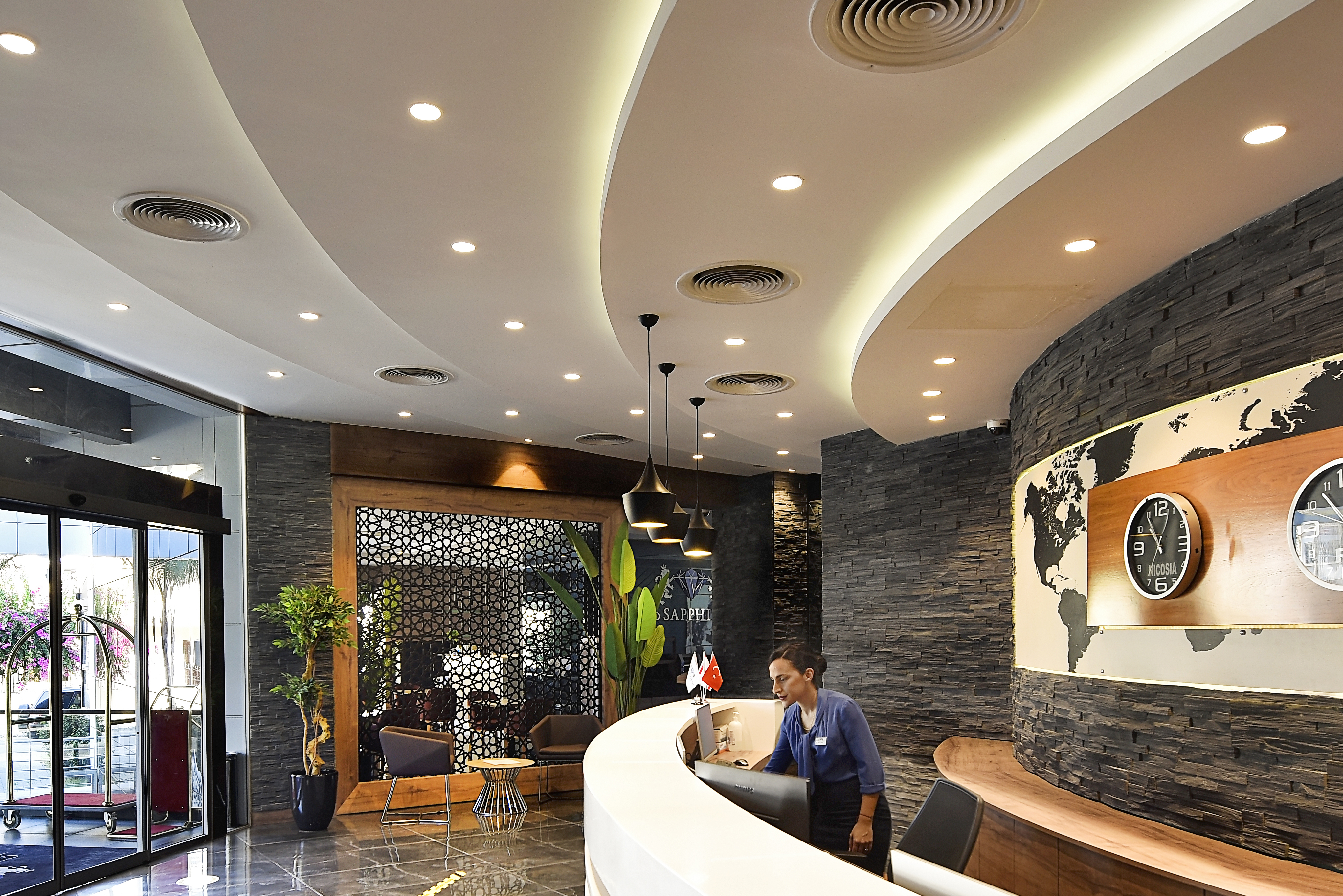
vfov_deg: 46.6
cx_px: 618
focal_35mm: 27
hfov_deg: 67.3
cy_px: 647
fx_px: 1008
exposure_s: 1/5
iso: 100
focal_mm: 15
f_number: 5
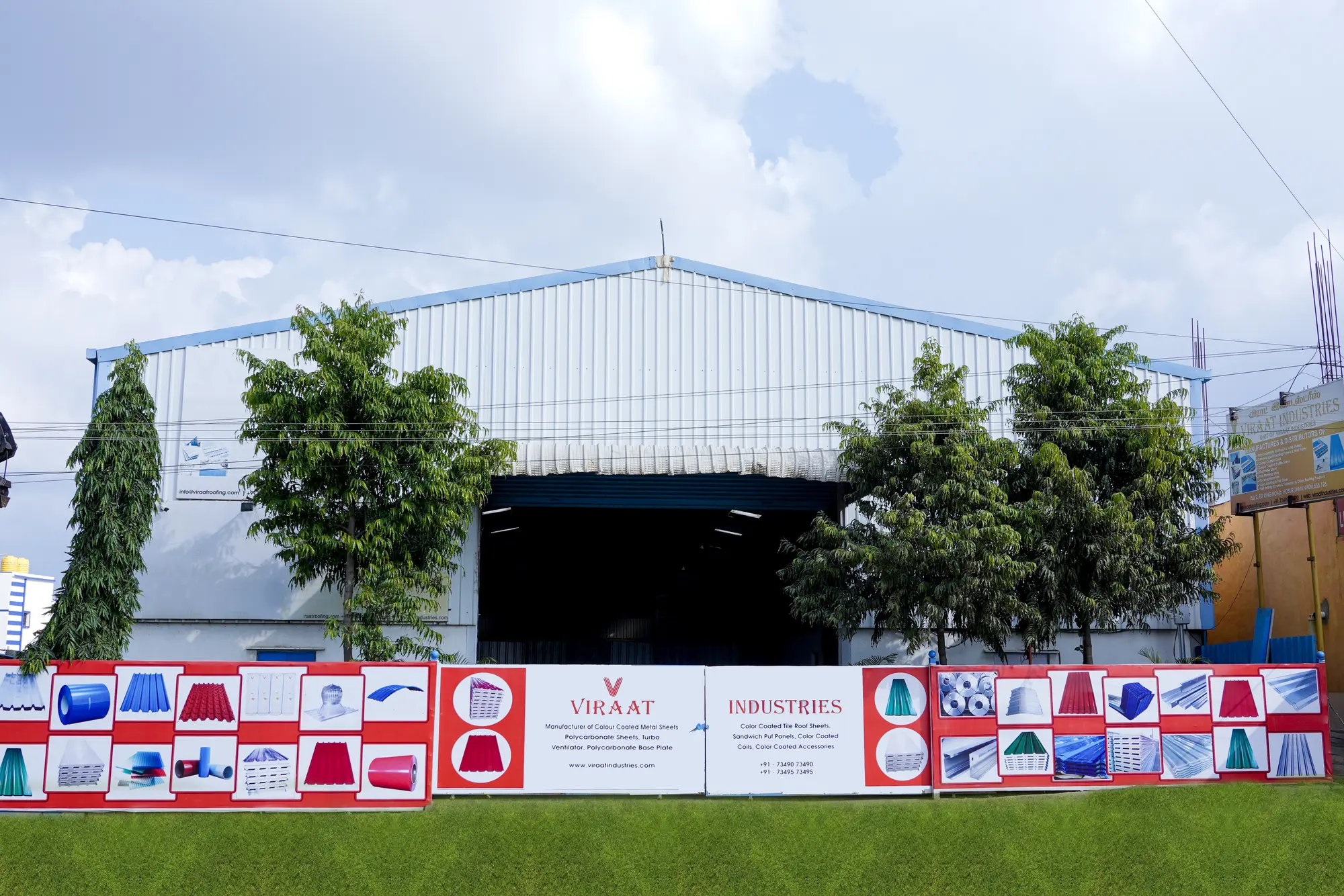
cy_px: 448
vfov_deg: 36.9
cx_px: 672
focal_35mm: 36
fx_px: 1344
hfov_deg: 53.1
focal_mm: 24
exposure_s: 1/400
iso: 64
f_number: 7.1
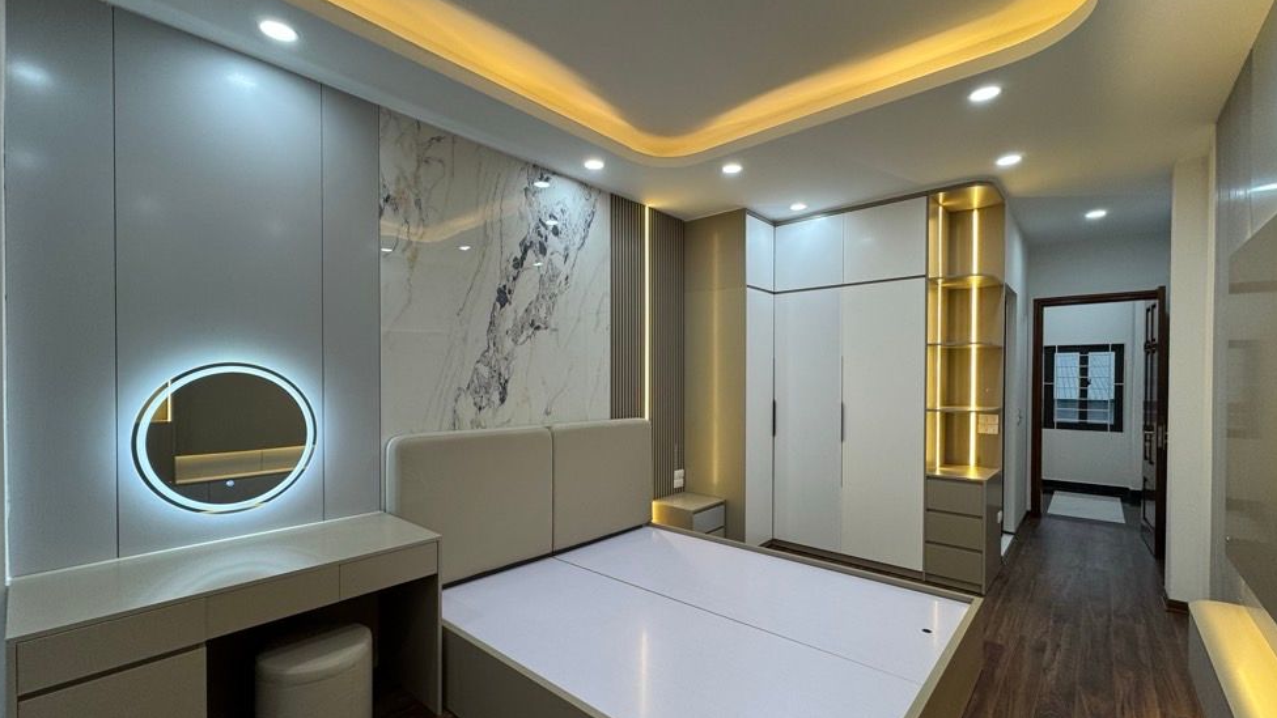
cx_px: 632
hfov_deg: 99.4
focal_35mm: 16
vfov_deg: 67.0
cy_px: 387
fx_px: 542
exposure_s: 1/100
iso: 100
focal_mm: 2.22
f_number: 2.2
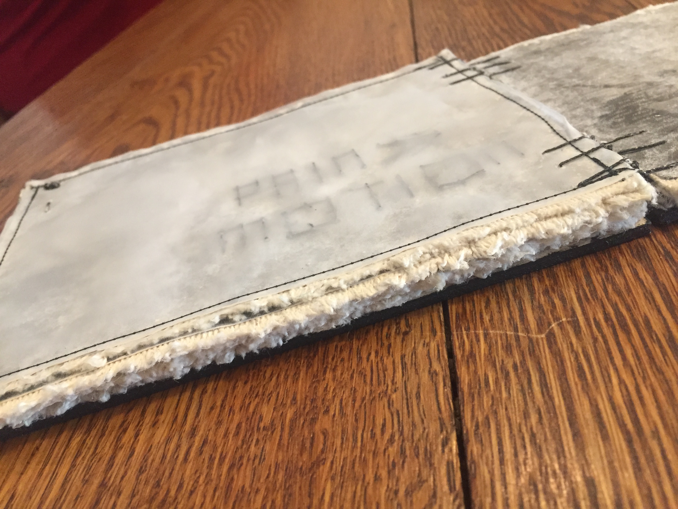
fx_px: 568
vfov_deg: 48.2
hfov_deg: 61.7
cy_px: 254
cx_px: 339
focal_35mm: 29
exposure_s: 1/24
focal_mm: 4.15
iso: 250
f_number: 2.2
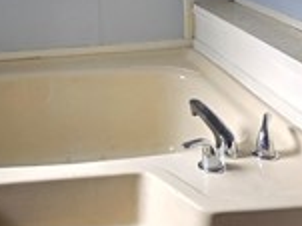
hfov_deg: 32.8
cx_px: 18
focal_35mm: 55
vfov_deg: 24.1
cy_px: -44
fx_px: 479
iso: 40
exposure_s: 1/784
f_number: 1.9
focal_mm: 2.2
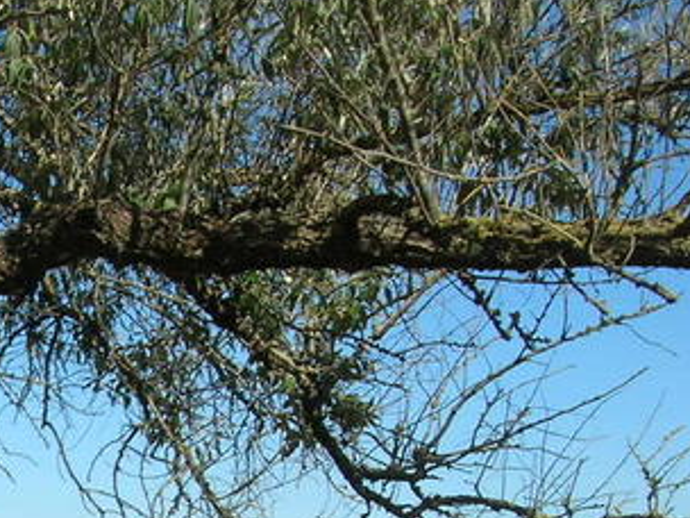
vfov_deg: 16.8
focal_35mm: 85
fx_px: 1694
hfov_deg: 22.1
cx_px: -5
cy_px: 579
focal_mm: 5.7
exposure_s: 1/412
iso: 50
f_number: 4.9
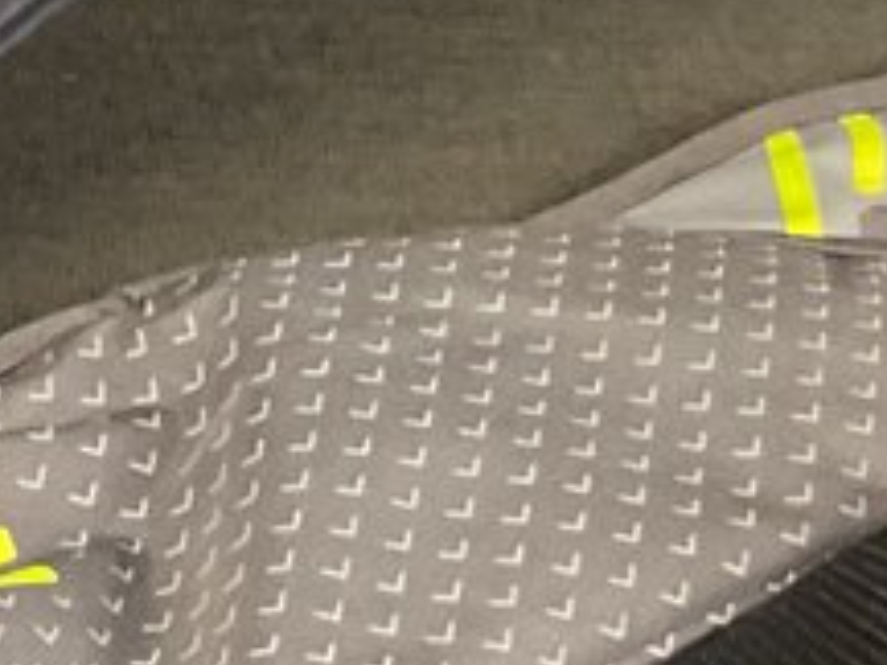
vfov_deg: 7.3
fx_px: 5202
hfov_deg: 9.7
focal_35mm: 203
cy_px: 133
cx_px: 101
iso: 250
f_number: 1.8
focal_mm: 3
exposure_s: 1/25
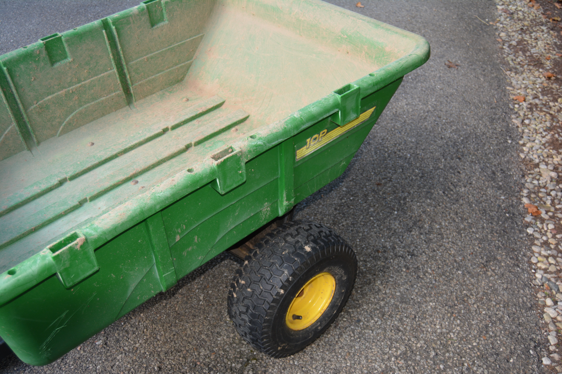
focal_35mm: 34
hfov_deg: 55.1
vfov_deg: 38.4
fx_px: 539
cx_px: 281
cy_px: 187
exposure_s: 1/100
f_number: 3.8
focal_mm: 23
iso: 400
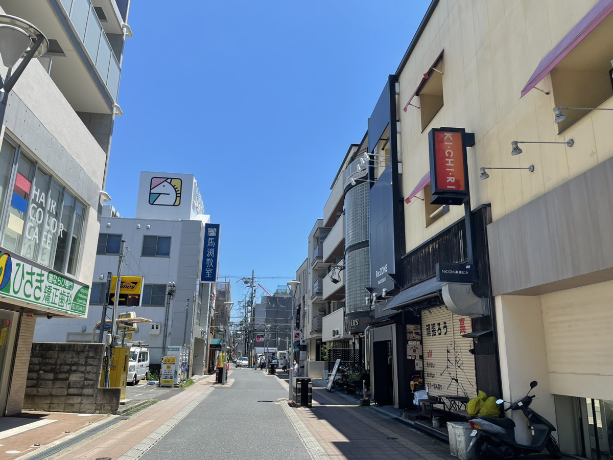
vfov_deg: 53.1
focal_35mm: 26
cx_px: 306
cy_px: 230
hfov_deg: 67.3
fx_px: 460
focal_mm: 4.2
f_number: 1.6
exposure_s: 1/2212
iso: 32
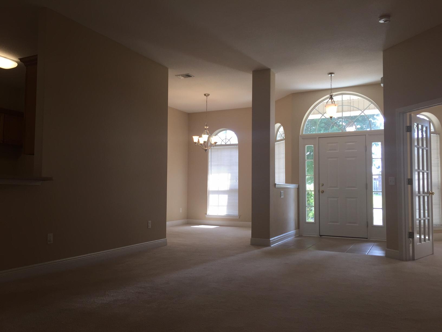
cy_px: 166
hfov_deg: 61.7
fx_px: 370
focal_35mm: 29
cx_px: 221
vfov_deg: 48.2
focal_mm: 4.15
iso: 32
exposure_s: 1/60
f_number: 2.2
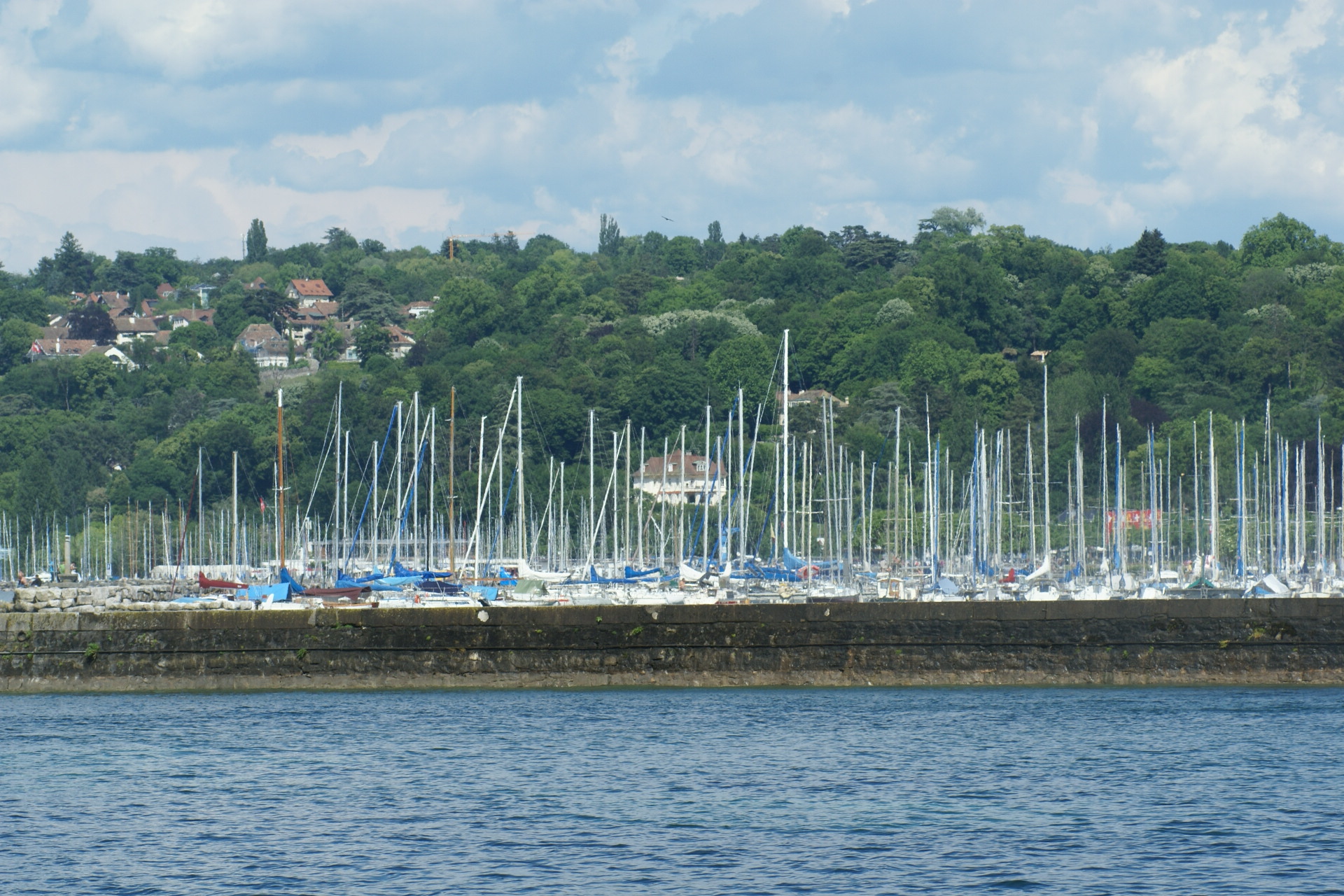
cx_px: 672
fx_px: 7559
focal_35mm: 202
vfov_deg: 6.8
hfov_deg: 10.2
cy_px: 448
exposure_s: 1/320
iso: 100
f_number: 9
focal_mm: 135
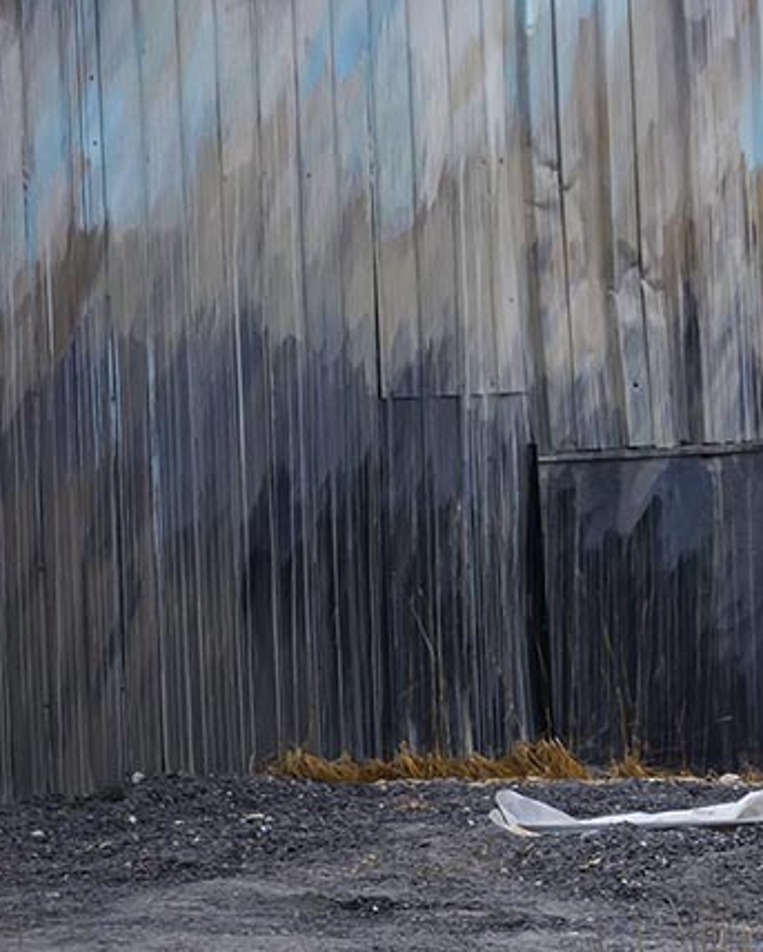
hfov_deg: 1.1
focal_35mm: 1472
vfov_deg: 1.3
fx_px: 41506
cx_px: 1108
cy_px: 314
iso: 1600
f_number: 4
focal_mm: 560
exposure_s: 1/1250
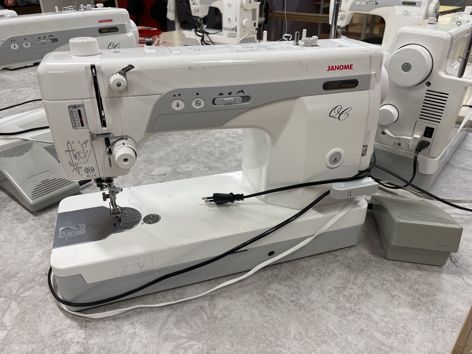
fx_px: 355
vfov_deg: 53.1
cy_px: 177
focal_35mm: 26
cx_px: 236
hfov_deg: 67.3
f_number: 1.6
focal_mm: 5.1
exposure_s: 1/100
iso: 80
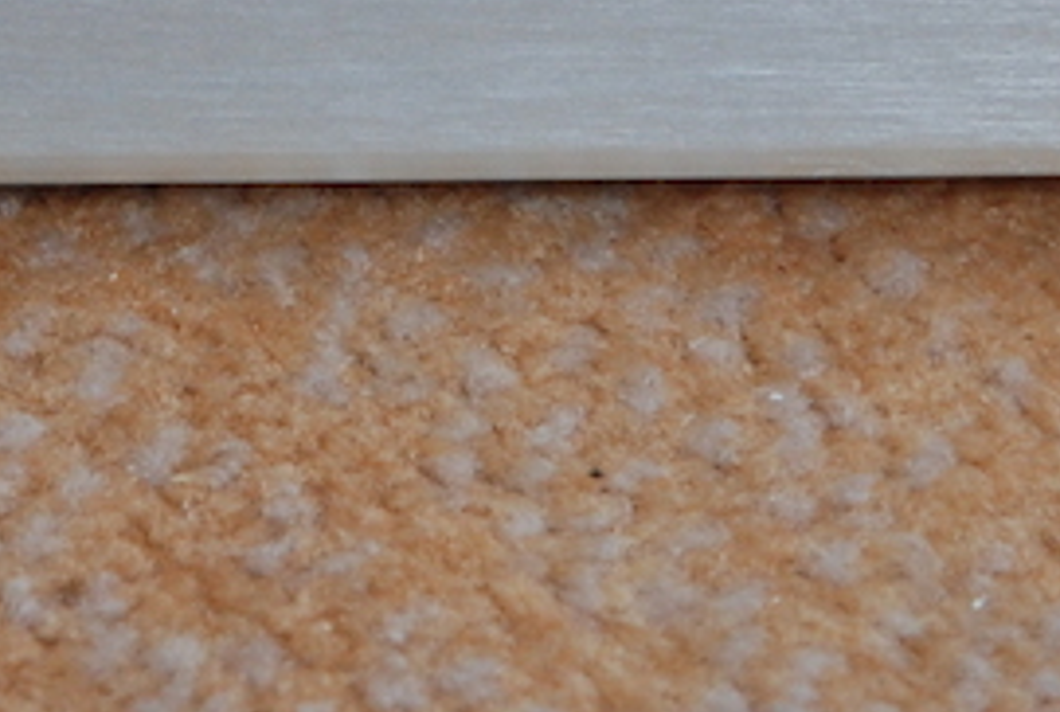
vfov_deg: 3.2
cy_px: -252
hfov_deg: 4.8
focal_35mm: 431
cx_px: 649
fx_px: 12725
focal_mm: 65
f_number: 6.3
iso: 320
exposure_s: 1/8
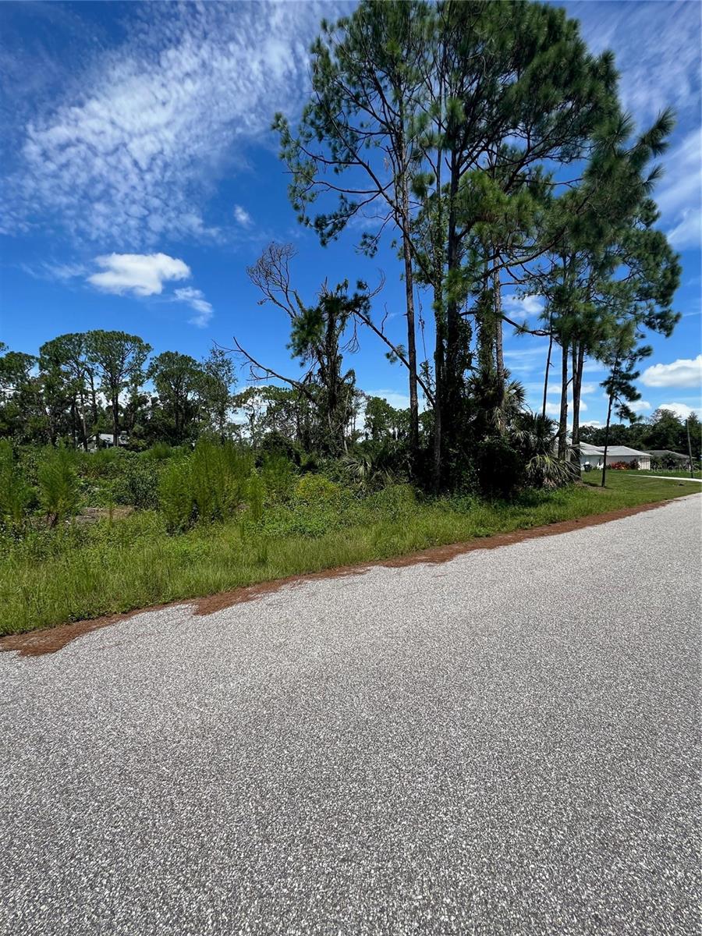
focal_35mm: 13
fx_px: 352
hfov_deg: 89.9
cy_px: 468
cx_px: 351
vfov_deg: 106.2
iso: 32
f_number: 1.8
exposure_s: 1/1340
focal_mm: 1.57
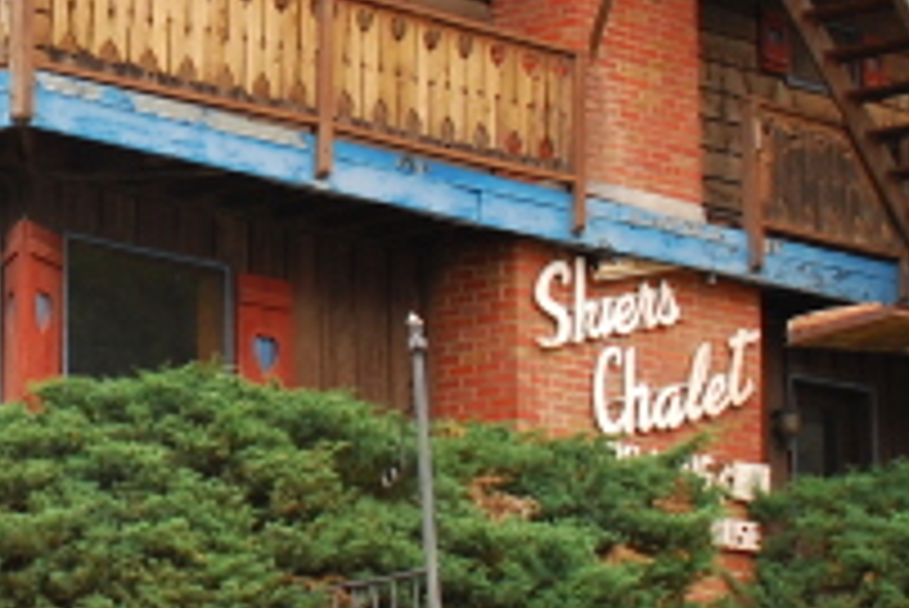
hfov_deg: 15.3
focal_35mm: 131
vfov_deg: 10.4
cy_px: 88
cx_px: -72
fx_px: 3310
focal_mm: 22
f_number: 5.6
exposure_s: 1/125
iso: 320
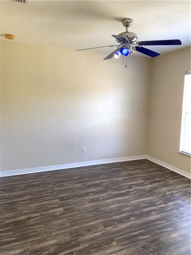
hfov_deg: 53.1
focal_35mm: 26
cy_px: 128
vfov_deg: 67.3
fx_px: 191
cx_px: 96
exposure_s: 1/60
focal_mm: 4.25
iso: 250
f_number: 1.8
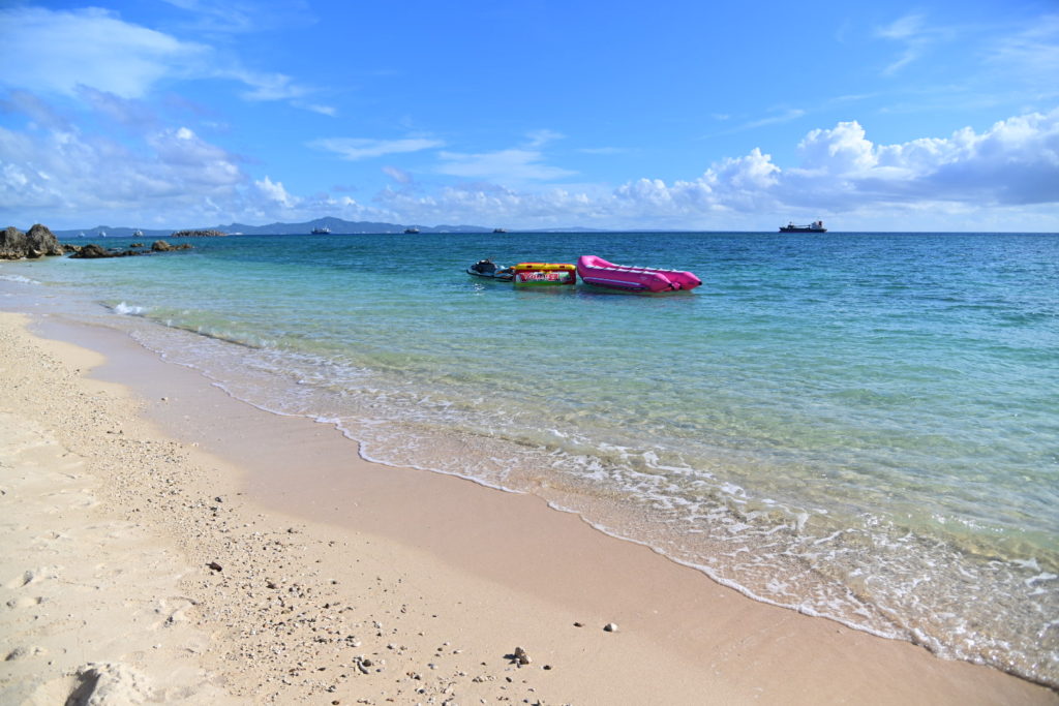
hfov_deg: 73.7
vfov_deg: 53.1
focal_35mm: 24
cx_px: 530
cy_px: 353
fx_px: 706
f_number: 4
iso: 100
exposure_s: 1/1600
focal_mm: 24
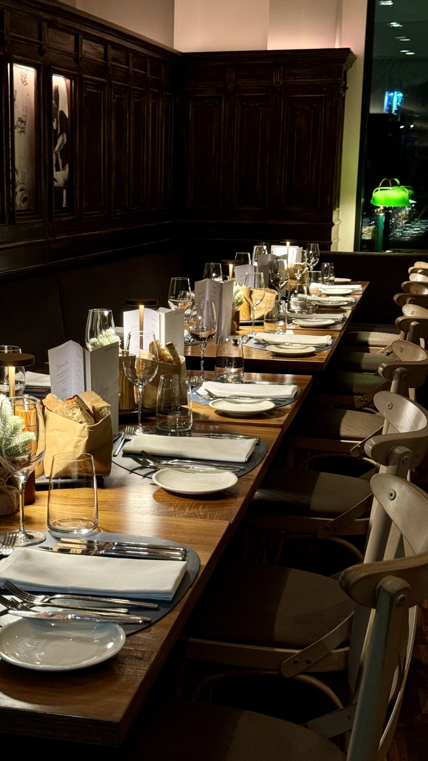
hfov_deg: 22.5
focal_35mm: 53
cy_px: 383
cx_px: 142
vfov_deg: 39.2
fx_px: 1069
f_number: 1.78
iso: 160
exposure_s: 1/54
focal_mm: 6.86
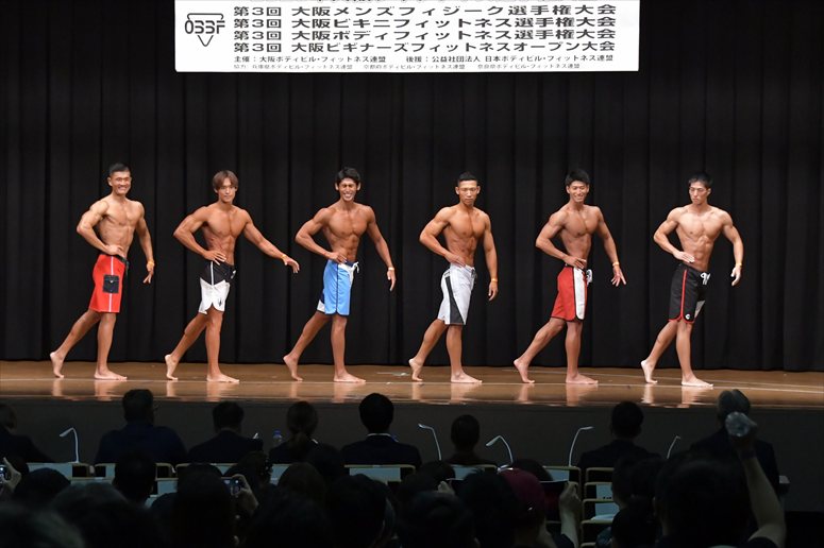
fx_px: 2334
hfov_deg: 20.0
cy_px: 274
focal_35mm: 102
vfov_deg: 13.4
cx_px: 412
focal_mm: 68
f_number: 5.6
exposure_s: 1/400
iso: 6400
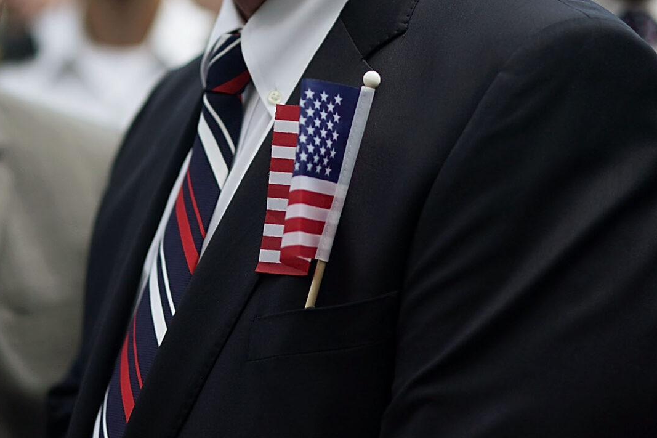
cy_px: -37
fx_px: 2190
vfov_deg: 11.3
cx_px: 387
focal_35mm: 120
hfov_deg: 17.1
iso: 200
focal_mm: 50
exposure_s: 1/8000
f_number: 1.4
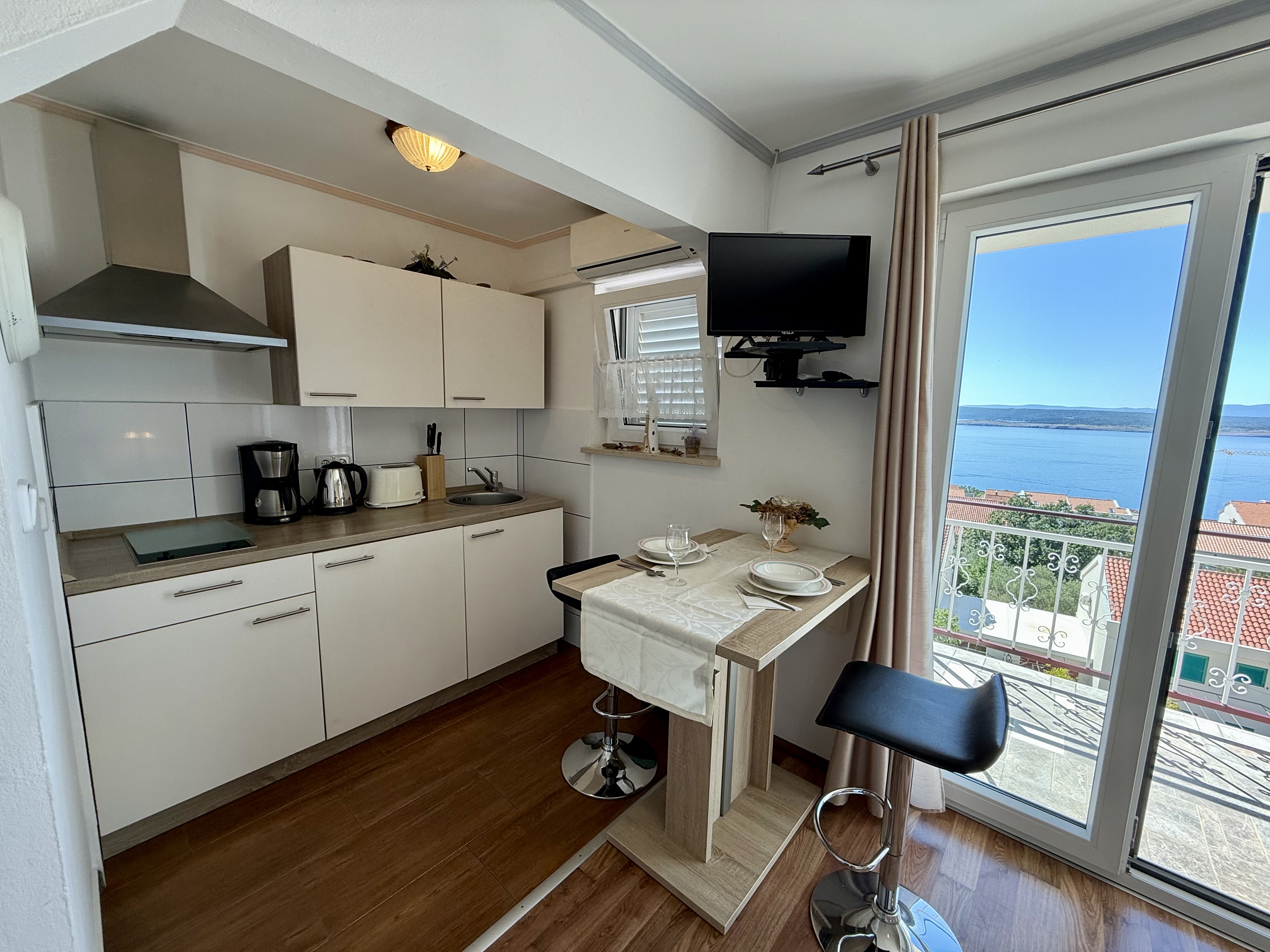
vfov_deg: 85.7
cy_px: 476
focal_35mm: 14
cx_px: 635
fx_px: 514
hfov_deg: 102.1
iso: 50
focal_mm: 2.22
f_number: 2.2
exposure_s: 1/154
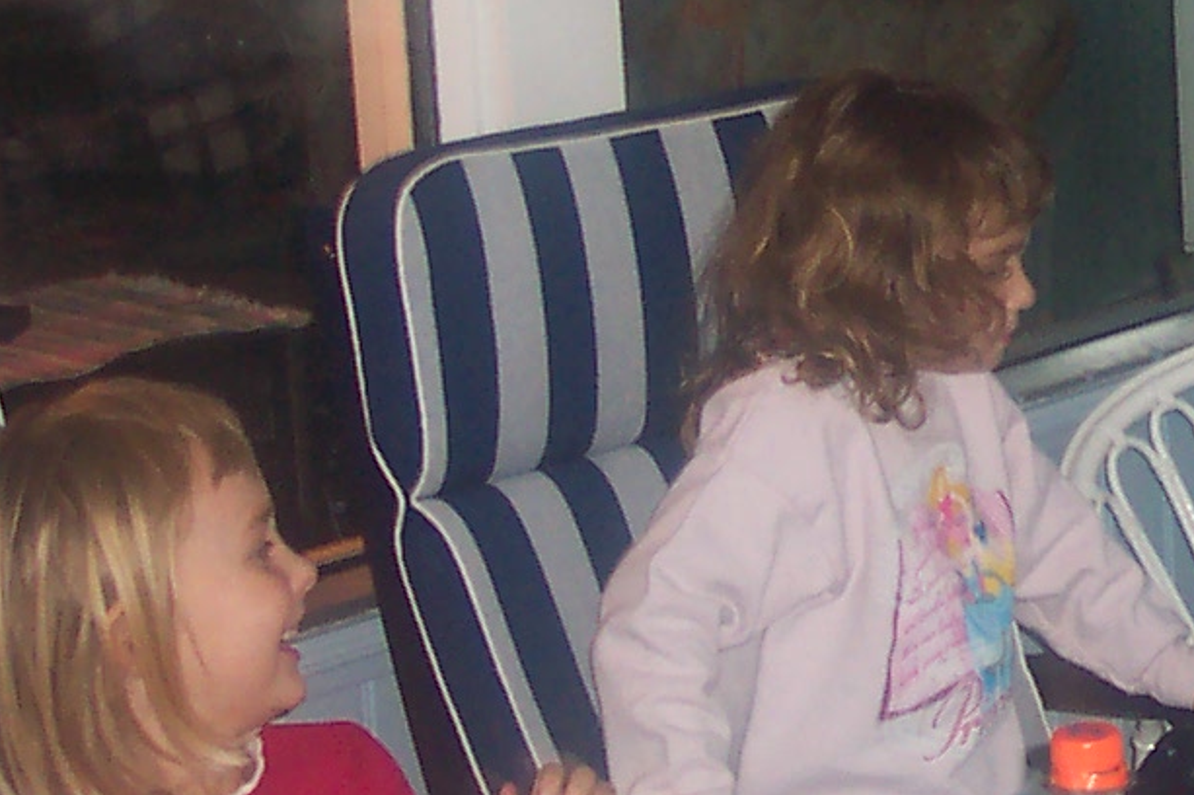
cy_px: 210
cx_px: 1508
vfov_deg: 10.2
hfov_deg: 14.7
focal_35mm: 134
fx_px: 4442
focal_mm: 8
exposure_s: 1/30
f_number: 2.8
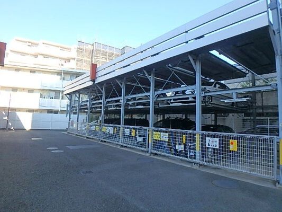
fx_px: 171
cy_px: 106
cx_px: 141
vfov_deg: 63.5
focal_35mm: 21
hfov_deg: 79.0
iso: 125
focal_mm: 3.7
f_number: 3.5
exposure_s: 1/320
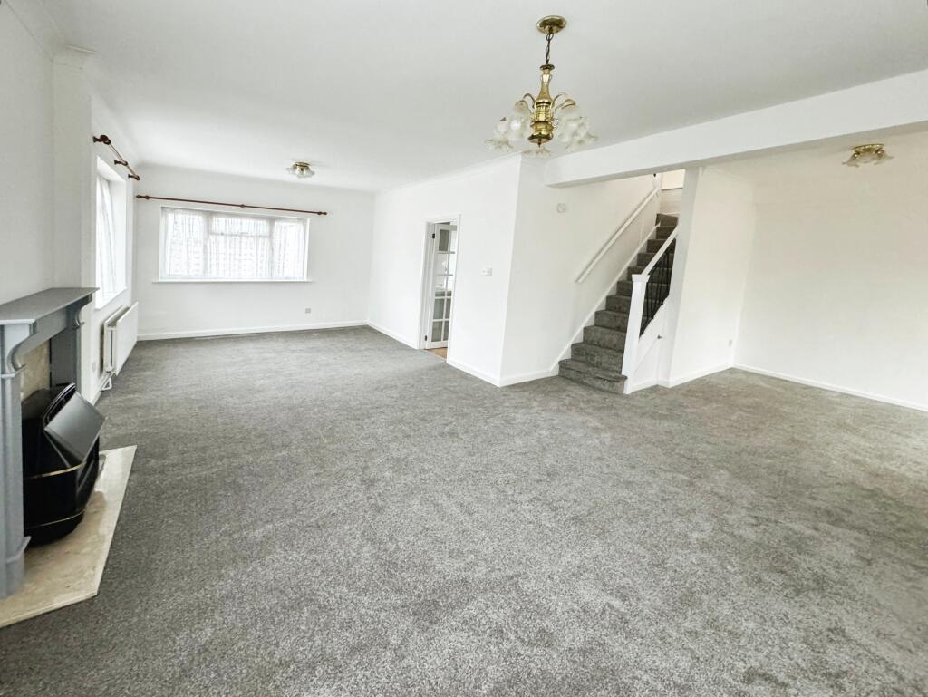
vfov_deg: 85.7
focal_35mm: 14
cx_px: 464
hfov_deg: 102.0
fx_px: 375
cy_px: 348
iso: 320
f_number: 2.2
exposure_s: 1/94
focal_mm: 2.22
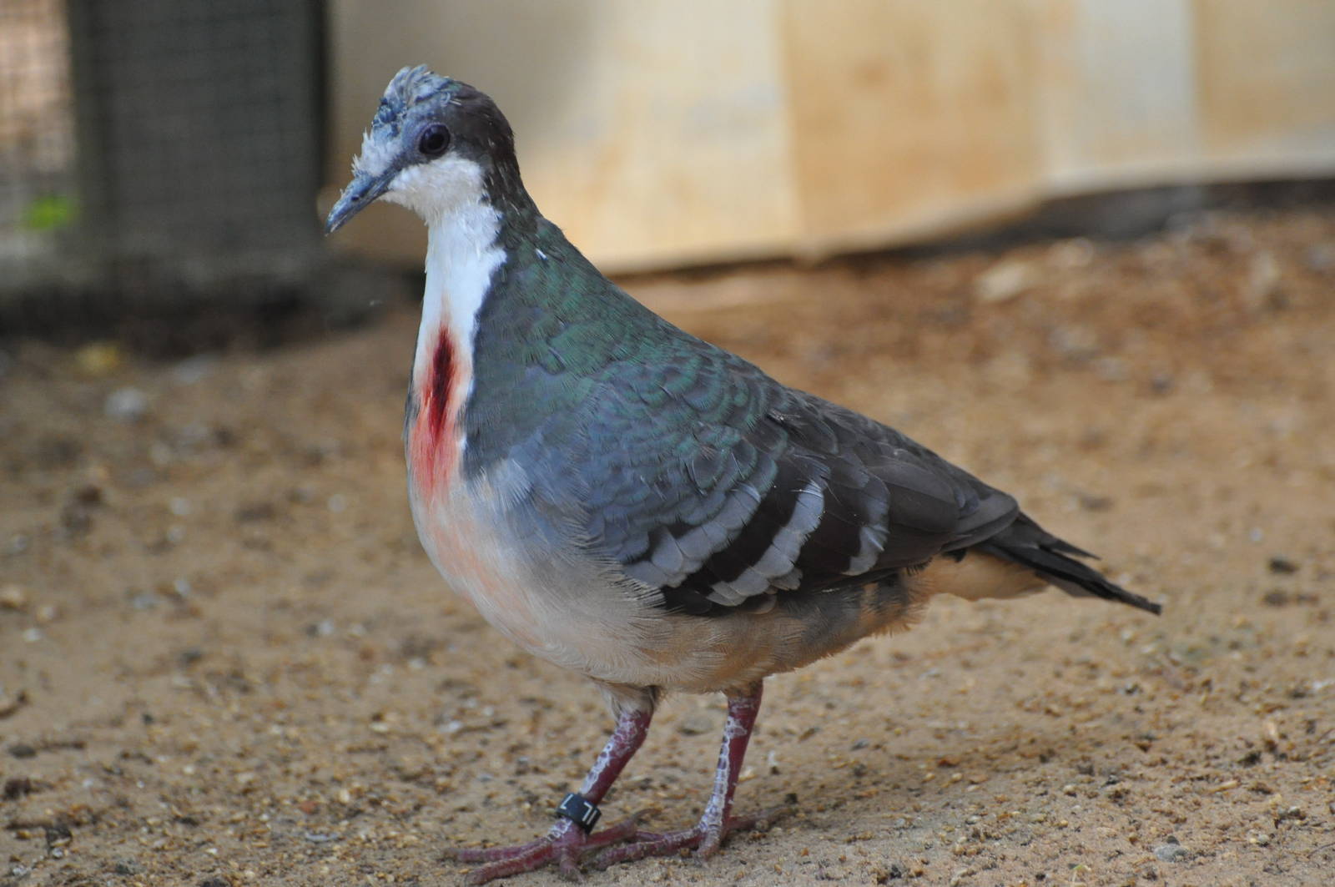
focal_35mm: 292
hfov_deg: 7.1
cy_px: 444
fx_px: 10835
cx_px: 668
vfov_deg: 4.7
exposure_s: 1/320
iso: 1600
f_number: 5.3
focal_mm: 195
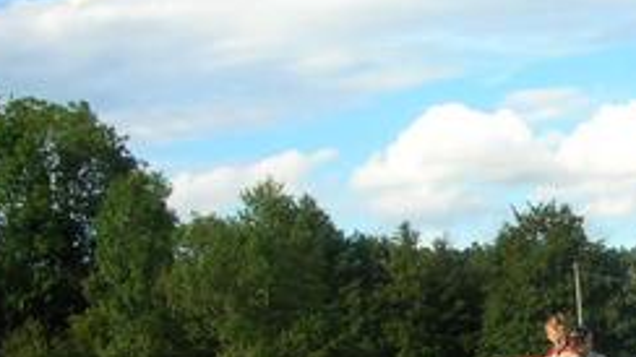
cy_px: 391
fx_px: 1686
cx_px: 756
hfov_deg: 20.1
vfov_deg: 11.9
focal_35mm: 100
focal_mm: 5.8
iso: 50
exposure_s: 1/137
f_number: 5.6
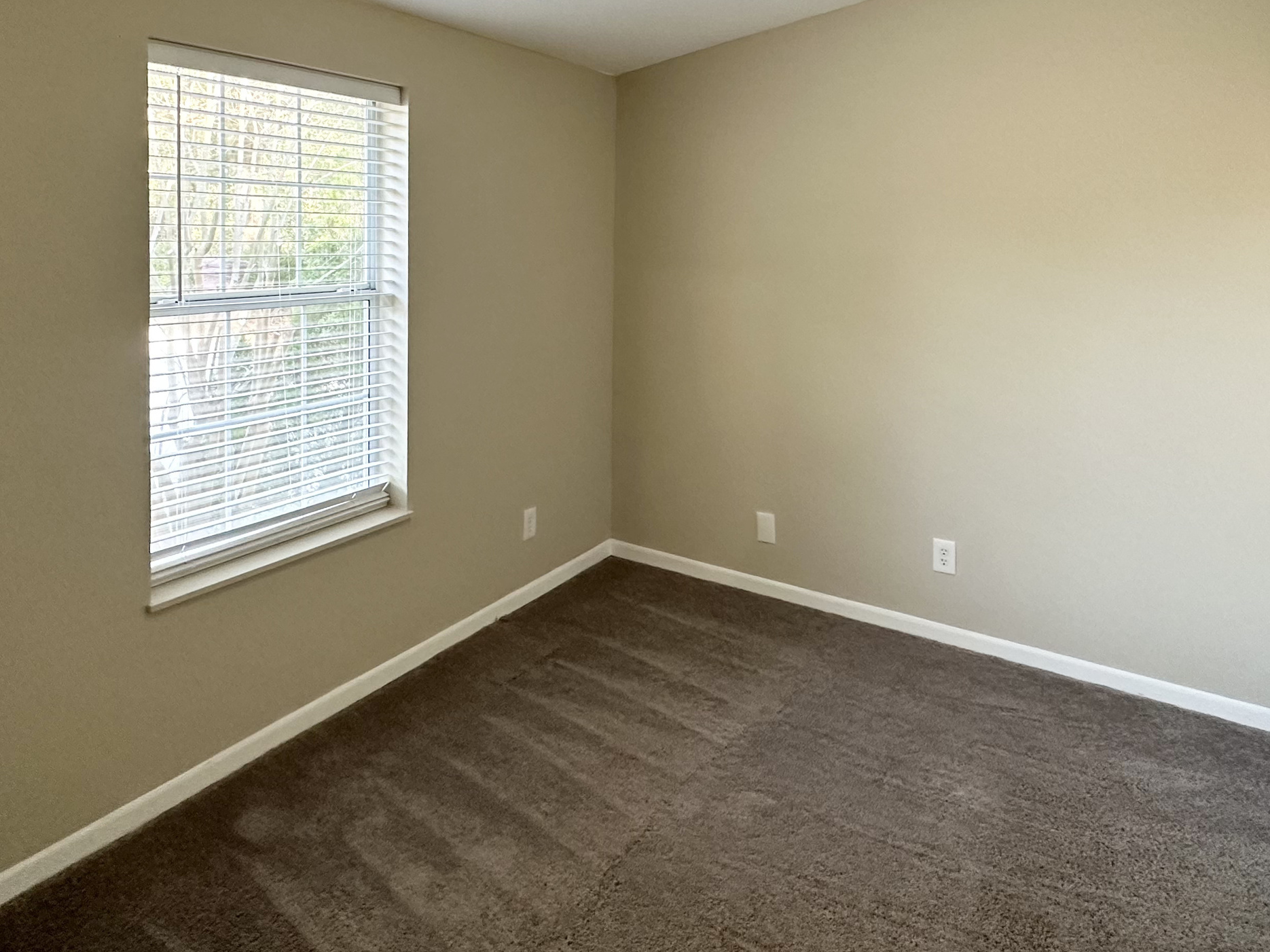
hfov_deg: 73.9
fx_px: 844
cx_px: 611
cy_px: 251
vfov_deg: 56.3
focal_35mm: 23
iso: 320
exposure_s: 1/80
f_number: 2.2
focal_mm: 2.22
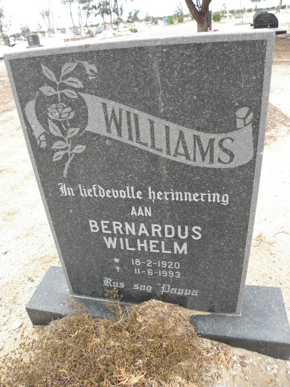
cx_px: 145
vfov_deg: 67.3
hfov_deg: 53.1
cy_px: 194
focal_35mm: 26
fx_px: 290
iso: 125
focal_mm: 4.6
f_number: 2.8
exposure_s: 1/20
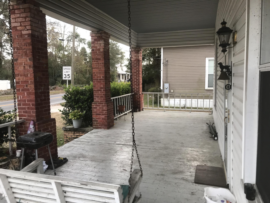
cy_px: 102
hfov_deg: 63.4
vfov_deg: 49.7
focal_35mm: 28
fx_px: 218
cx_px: 135
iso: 40
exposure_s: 1/120
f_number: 1.8
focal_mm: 3.99
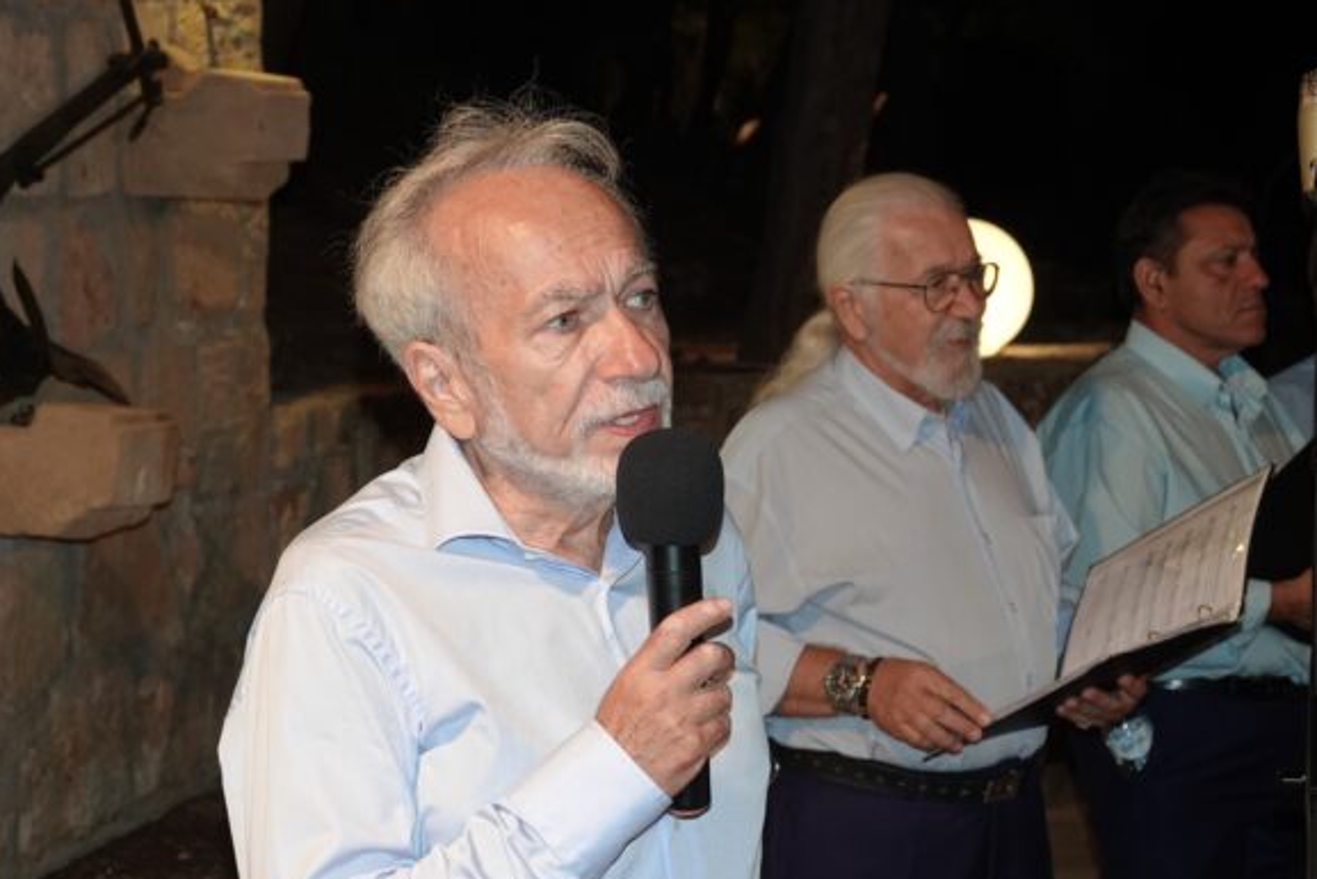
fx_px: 2781
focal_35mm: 76
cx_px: 589
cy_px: 511
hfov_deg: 26.6
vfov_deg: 17.9
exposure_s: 1/60
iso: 400
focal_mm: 23.09
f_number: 3.5
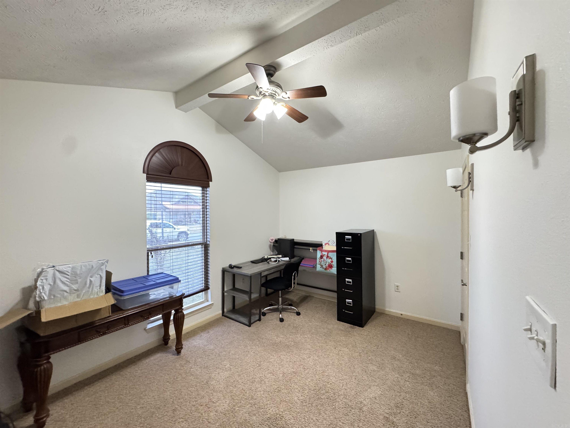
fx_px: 231
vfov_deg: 85.7
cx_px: 285
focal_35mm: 14
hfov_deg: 102.1
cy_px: 214
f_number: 2.2
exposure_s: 1/60
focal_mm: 2.22
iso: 640
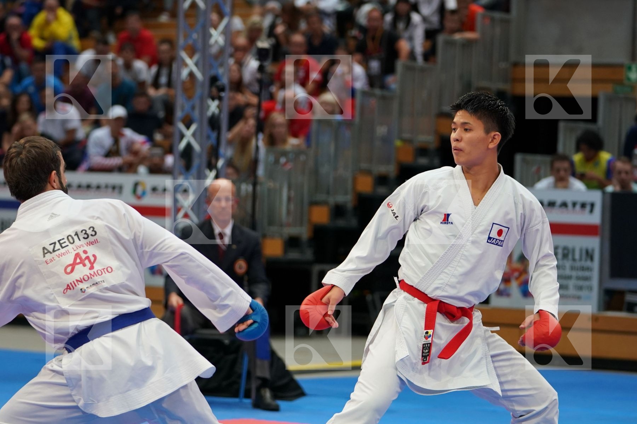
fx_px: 2601
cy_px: 212
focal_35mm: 147
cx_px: 318
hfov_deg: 14.0
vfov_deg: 9.3
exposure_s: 1/800
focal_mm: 98
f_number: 2.8
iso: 1600
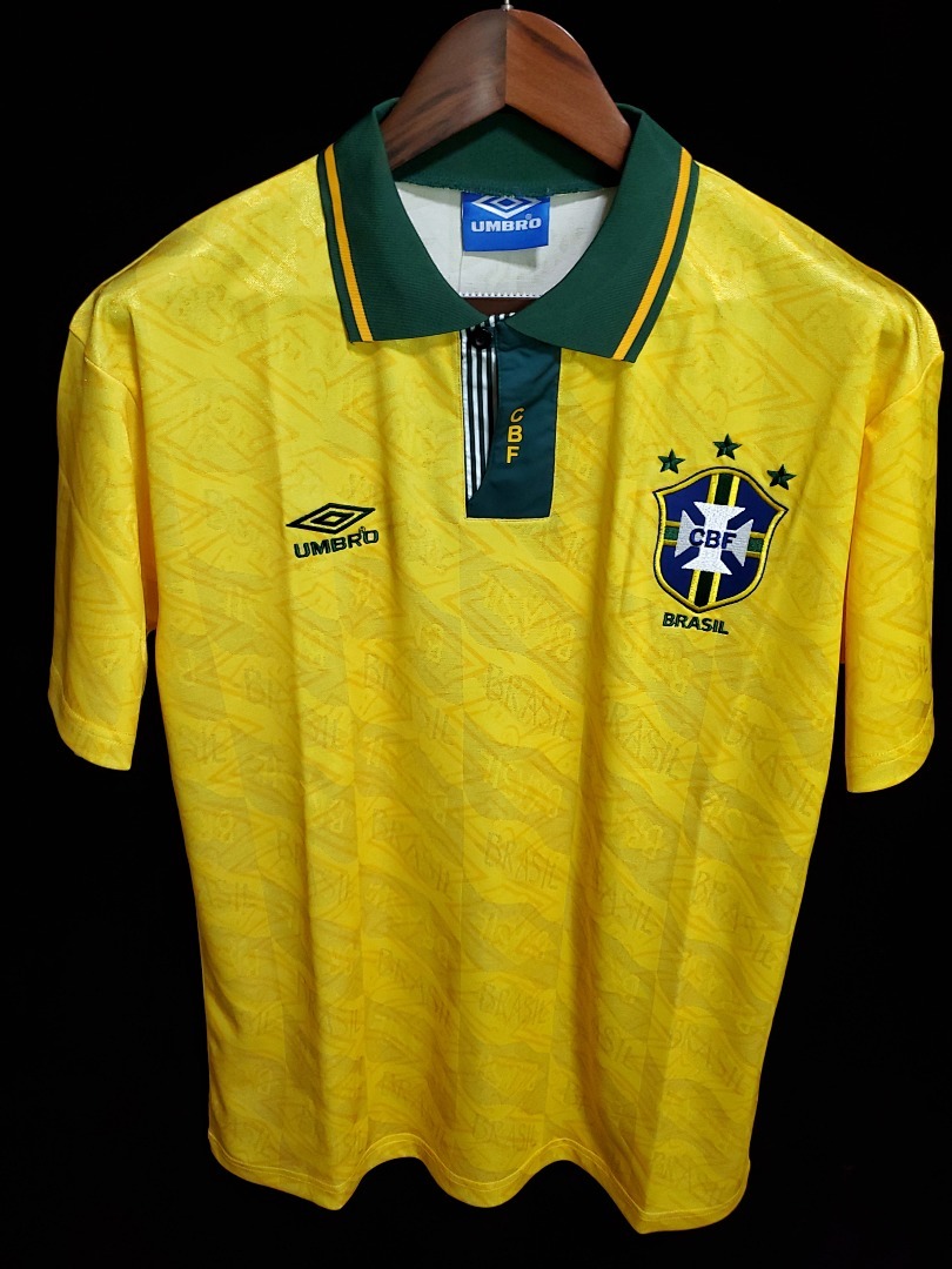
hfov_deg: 53.1
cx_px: 476
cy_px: 634
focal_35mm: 26
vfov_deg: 67.3
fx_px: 953
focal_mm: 4.3
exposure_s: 1/15
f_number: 1.5
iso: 200
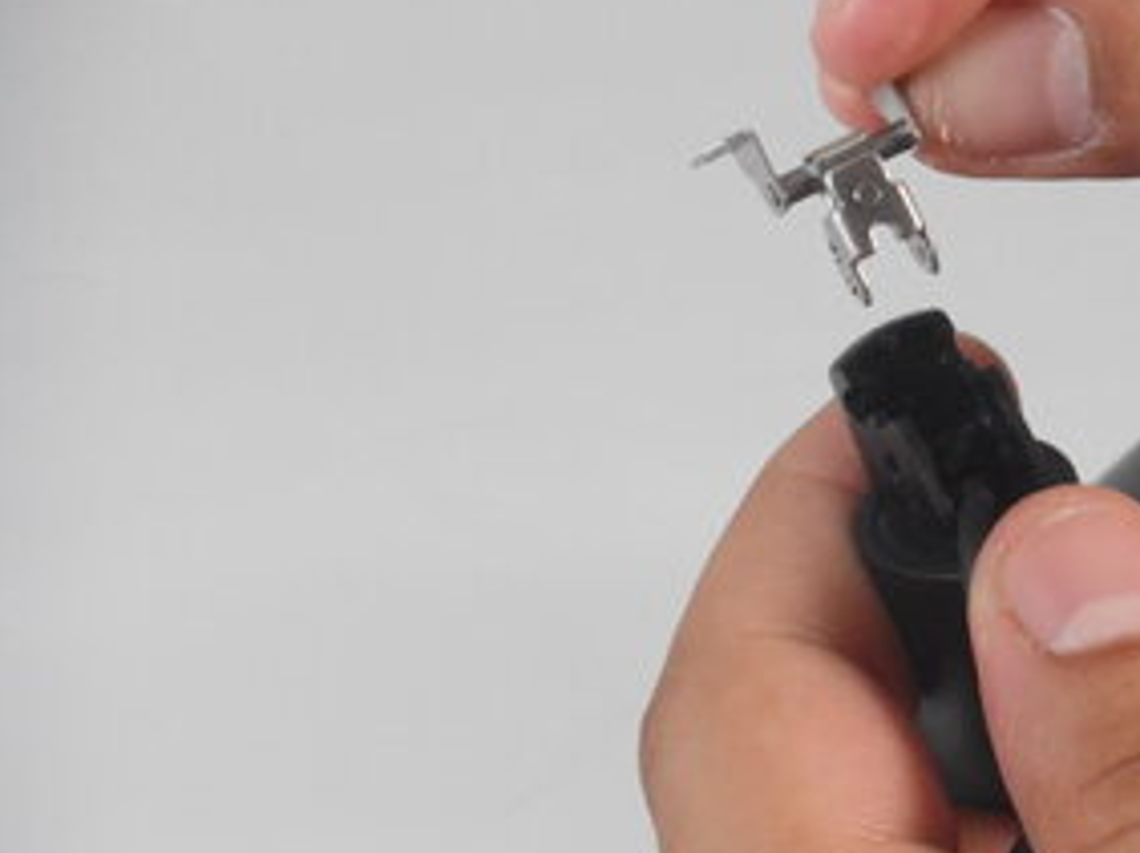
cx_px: 1184
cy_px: 485
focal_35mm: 246
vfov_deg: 6.0
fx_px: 8095
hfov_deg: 8.0
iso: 400
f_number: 5.9
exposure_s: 1/60
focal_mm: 20.9
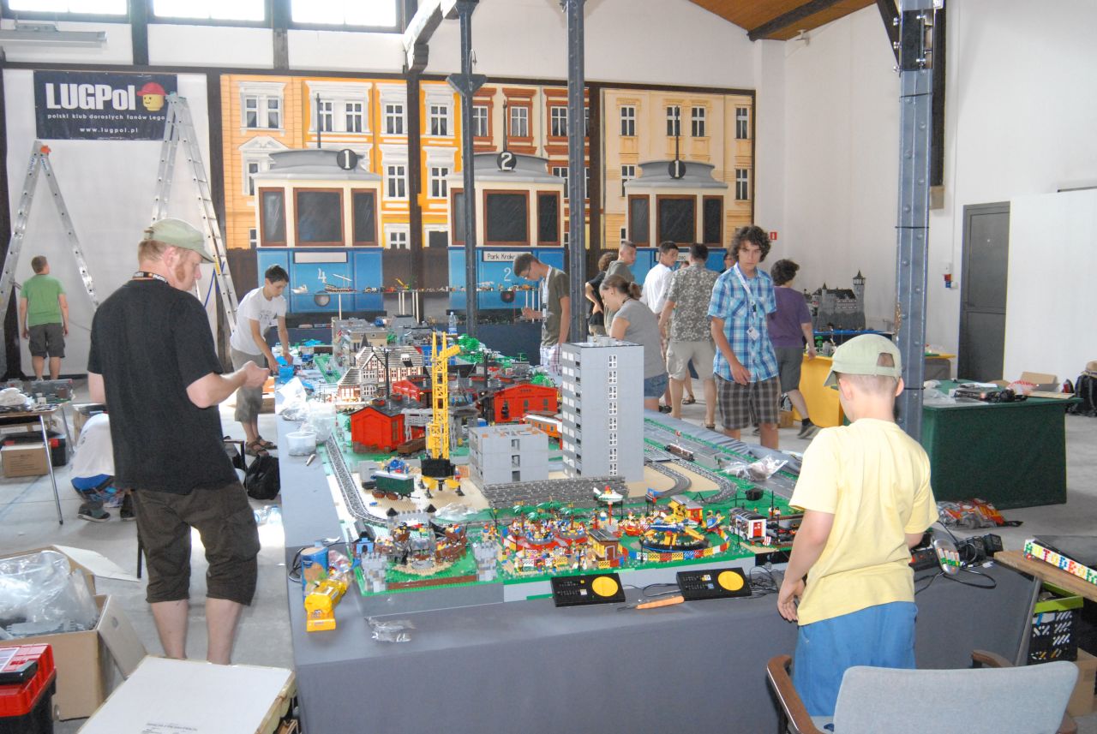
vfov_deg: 41.8
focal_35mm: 32
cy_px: 367
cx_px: 548
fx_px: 961
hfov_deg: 59.4
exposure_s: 1/60
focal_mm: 21
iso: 1600
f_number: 6.3
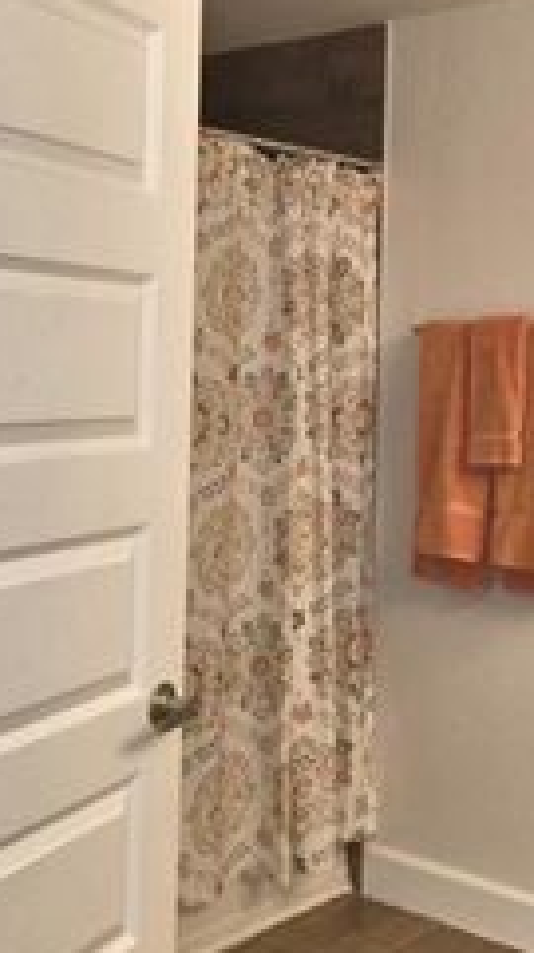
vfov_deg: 44.4
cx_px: 421
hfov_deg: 25.5
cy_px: 378
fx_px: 1162
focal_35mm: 46
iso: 200
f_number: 4.5
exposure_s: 1/60
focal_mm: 10
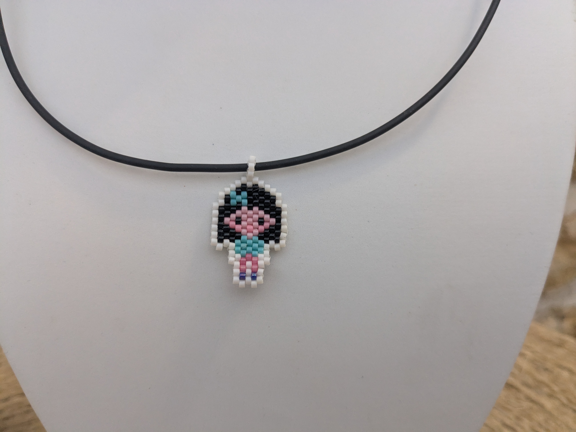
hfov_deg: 65.3
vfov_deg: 51.4
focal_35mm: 27
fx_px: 449
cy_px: 216
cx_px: 288
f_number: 1.73
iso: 237
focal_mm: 4.38
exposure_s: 1/99.9
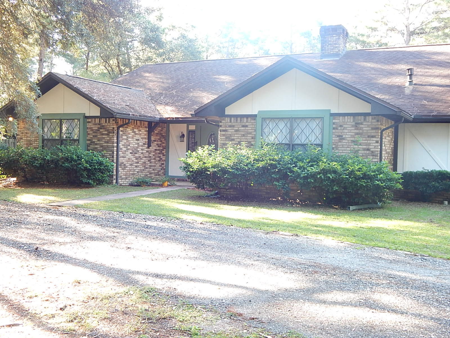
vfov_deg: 37.7
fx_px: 494
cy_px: 169
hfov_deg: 49.0
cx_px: 225
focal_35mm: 38
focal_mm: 6.8
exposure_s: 1/30
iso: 180
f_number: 3.4
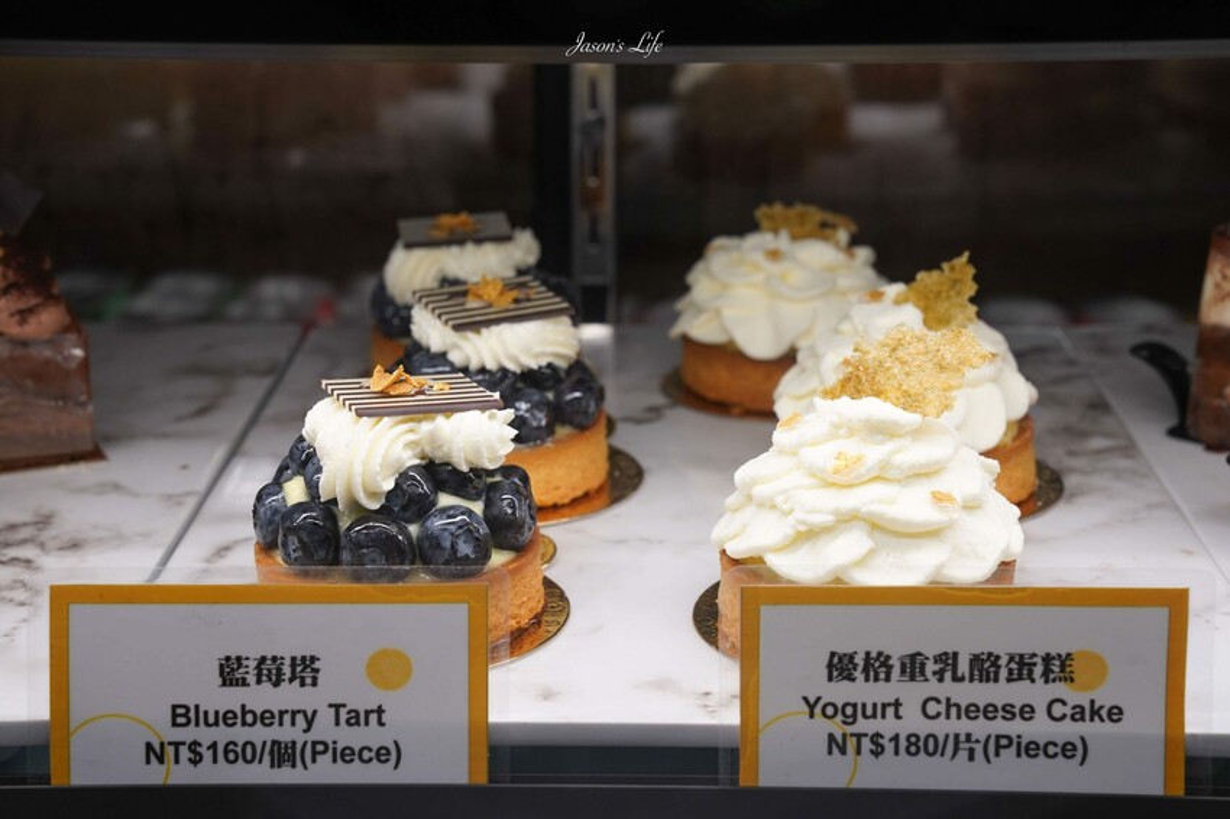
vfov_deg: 21.2
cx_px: 615
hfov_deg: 31.4
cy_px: 410
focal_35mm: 64
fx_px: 2186
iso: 800
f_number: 9
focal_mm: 64
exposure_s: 1/80
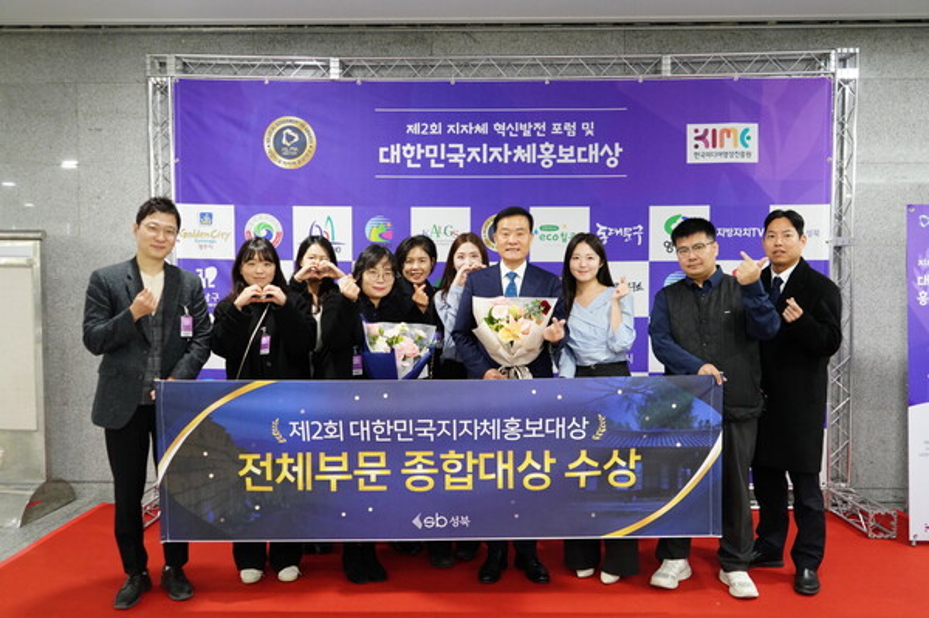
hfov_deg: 63.7
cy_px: 309
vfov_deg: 44.9
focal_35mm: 29
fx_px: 748
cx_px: 464
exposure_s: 1/200
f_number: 4
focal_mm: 29
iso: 5000
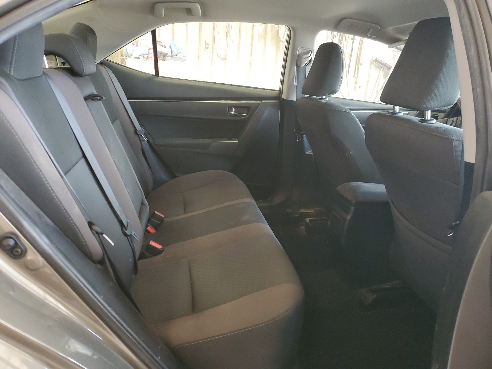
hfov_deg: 67.3
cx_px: 246
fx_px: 370
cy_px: 184
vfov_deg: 53.1
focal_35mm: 26
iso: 228
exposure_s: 1/60.2
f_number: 1.5
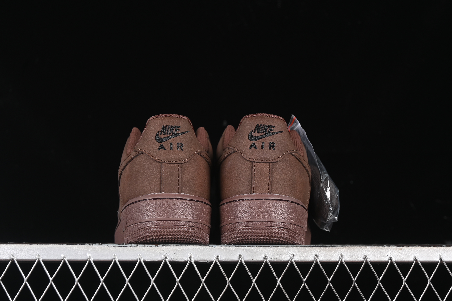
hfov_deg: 27.0
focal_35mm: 75
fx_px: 942
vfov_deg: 18.2
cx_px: 226
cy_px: 150
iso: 160
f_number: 6.3
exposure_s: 1/60
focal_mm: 50
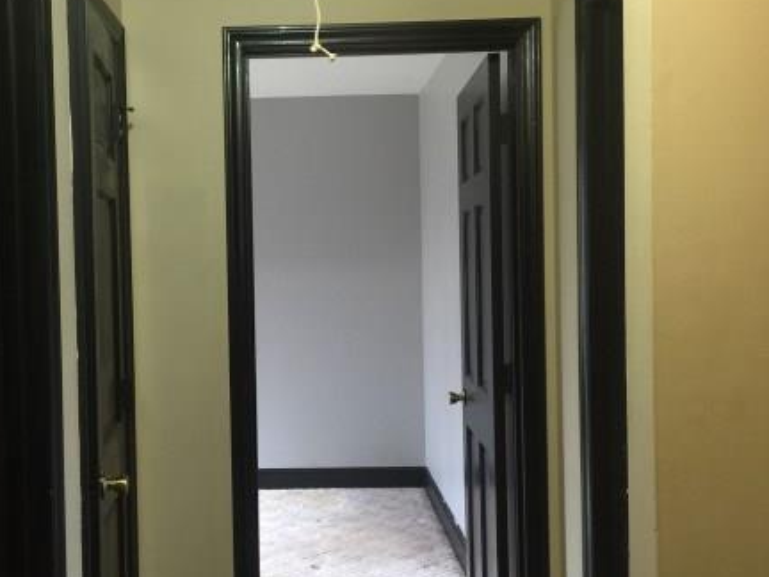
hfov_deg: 43.5
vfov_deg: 33.6
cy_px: 287
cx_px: 288
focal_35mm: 43
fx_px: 955
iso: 100
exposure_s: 1/10
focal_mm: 4.15
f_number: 2.2
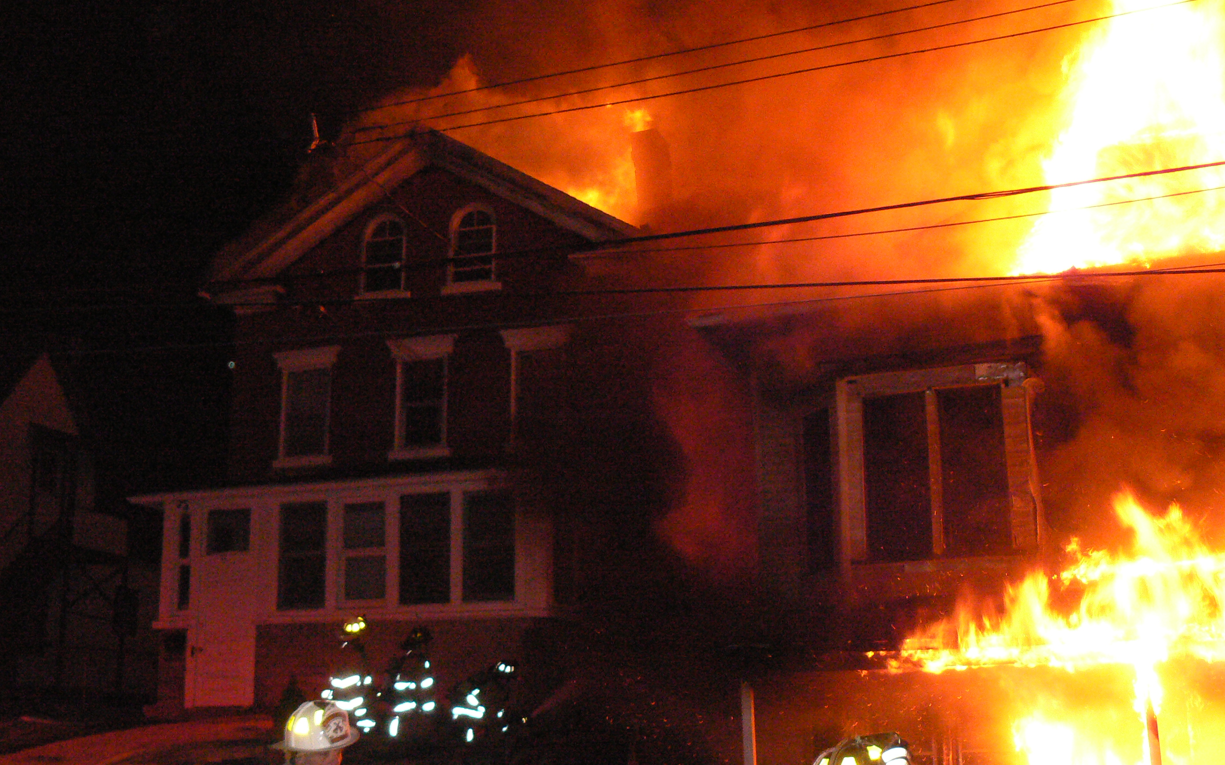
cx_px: 613
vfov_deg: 28.6
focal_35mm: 45
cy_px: 396
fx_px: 1502
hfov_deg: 44.4
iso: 400
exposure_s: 1/40
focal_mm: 7
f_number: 3.2
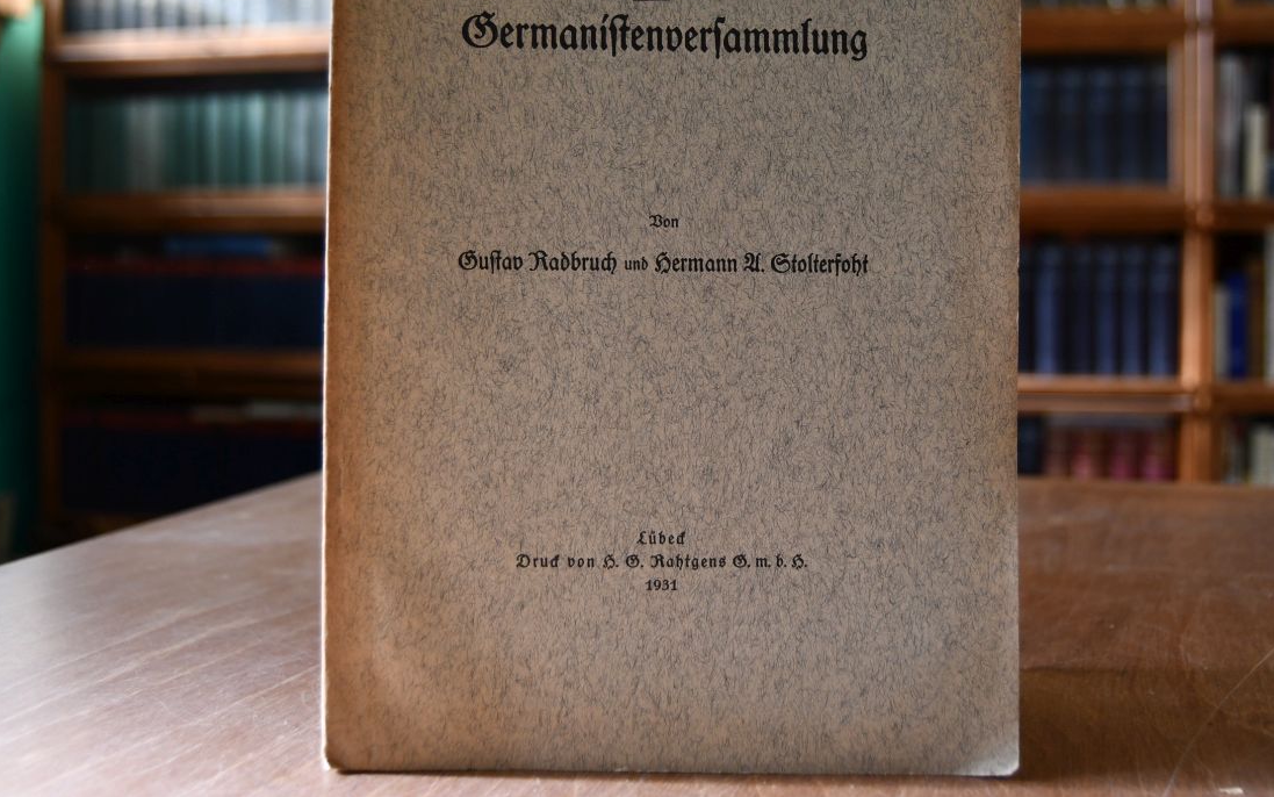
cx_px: 696
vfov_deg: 32.5
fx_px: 1354
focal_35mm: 39
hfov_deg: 50.3
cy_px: 263
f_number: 3.5
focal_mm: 20
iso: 560
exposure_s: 1/250
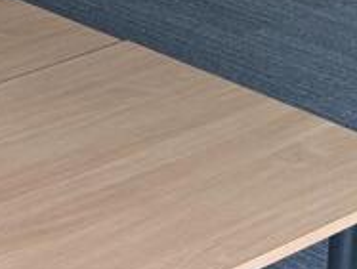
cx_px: -313
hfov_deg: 12.5
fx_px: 1467
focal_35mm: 142
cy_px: -147
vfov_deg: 10.1
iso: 100
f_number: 1.5
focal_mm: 5.7
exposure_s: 1/121
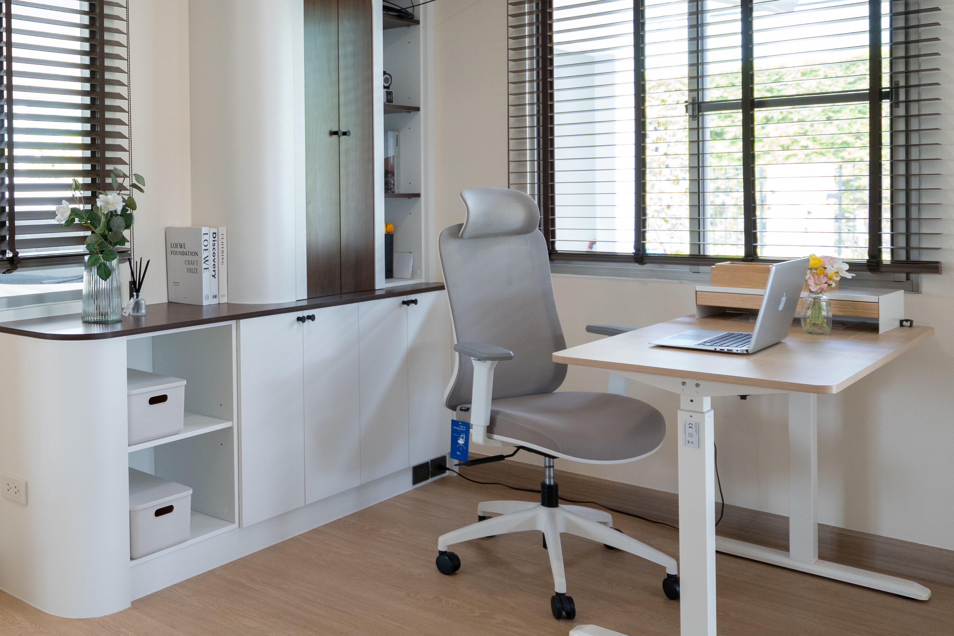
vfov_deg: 36.5
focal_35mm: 36
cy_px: 209
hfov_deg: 49.1
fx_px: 954
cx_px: 154
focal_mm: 20
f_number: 4
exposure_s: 1/100
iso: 800
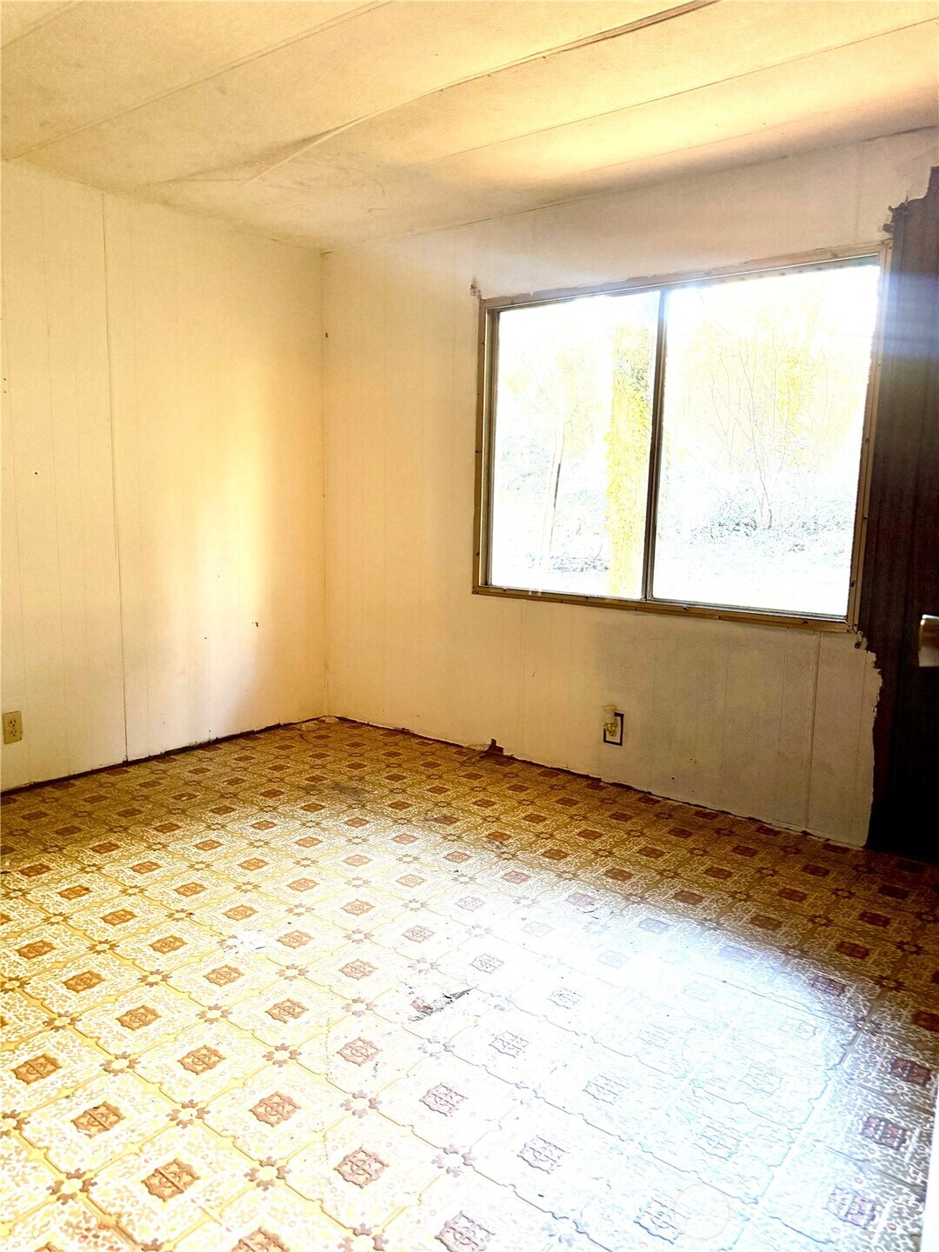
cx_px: 470
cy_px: 626
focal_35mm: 24
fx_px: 868
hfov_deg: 56.8
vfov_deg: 71.6
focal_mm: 6.76
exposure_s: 1/60
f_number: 1.78
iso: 250
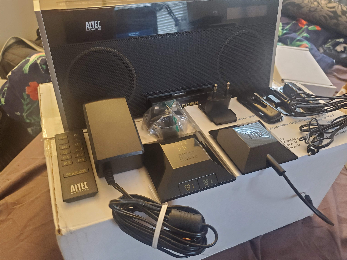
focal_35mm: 26
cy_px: 130
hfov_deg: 67.3
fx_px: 261
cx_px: 174
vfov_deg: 53.1
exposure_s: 1/39
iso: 320
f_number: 1.5
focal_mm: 4.3
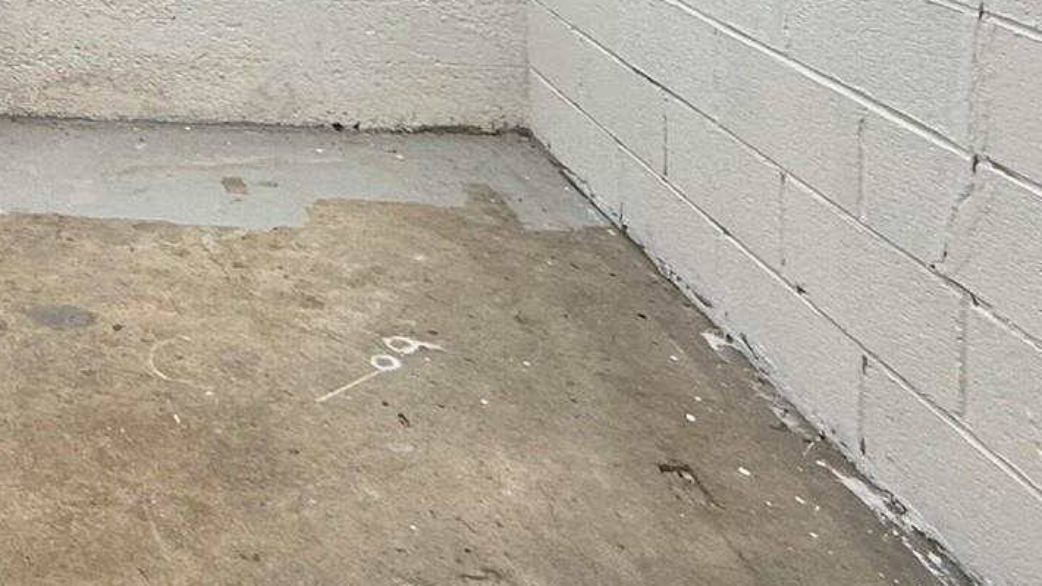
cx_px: -38
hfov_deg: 39.8
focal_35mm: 44
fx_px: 1215
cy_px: -220
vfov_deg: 23.3
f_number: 2.2
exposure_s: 1/120
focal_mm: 2.22
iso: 100
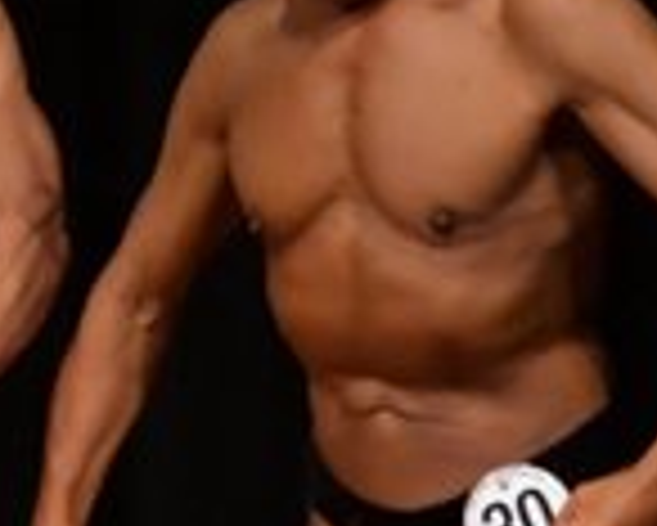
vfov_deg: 1.1
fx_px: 27533
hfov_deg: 1.4
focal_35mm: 1415
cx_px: -587
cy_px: 544
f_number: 5.6
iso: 5000
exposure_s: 1/400
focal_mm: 190
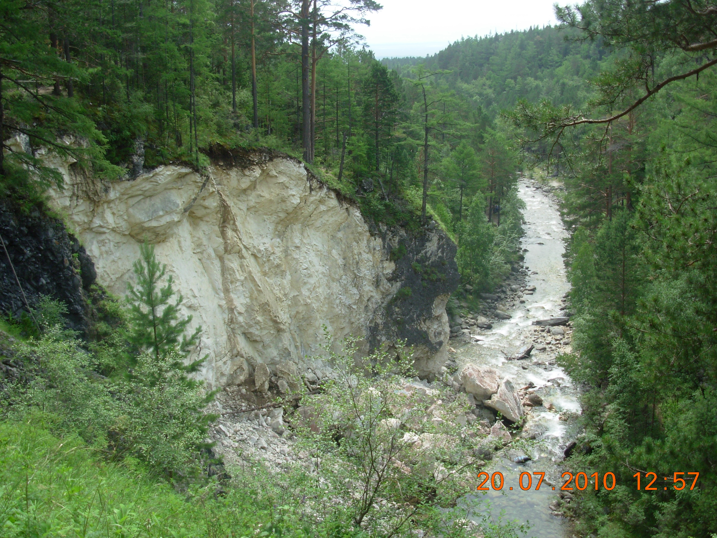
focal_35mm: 38
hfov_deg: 49.0
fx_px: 787
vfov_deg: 37.7
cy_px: 269
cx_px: 358
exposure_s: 1/304
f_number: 2.9
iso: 50
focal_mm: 6.3
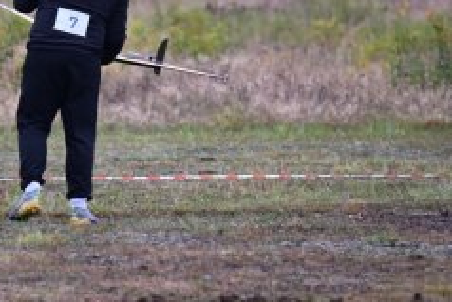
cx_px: 138
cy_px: 40
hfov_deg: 2.5
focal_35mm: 836
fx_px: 10502
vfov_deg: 1.6
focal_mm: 400
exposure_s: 1/250
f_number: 6.3
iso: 1000
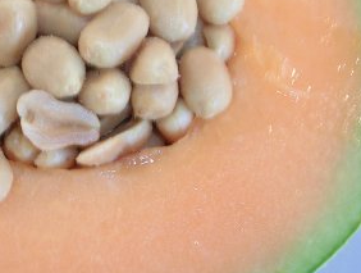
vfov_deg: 25.5
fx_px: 596
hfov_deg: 33.0
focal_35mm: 57
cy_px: 75
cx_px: 88
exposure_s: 1/4.2
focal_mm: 5.4
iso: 50
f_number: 4.8
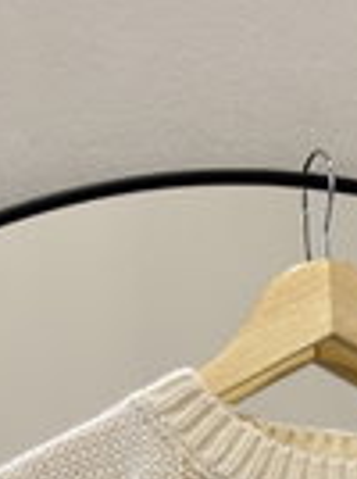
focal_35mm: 207
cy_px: 881
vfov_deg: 9.1
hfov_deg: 7.1
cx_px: 325
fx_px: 2856
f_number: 1.6
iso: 100
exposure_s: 1/50
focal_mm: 5.96
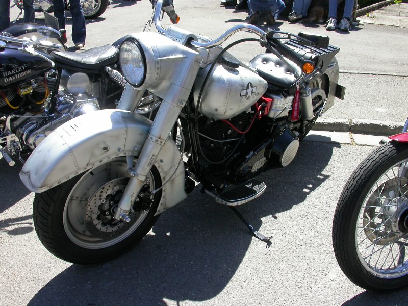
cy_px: 153
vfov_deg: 37.7
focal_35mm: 38
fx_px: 448
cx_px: 204
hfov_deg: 49.0
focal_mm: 7.85
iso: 100
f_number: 6
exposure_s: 1/210
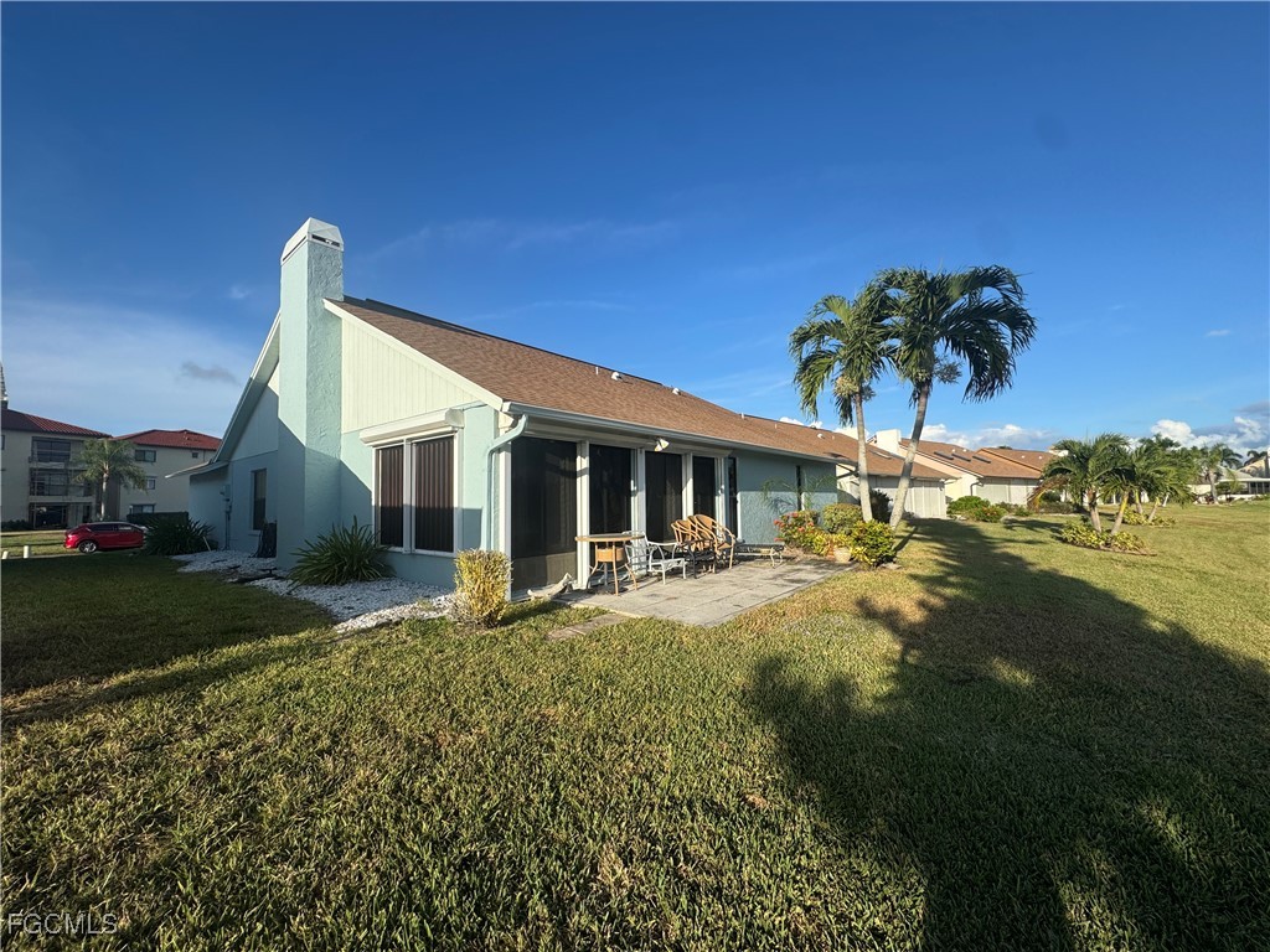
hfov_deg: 102.1
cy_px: 476
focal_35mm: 14
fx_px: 514
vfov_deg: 85.7
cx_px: 635
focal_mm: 2.22
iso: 50
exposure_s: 1/2273
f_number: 2.2
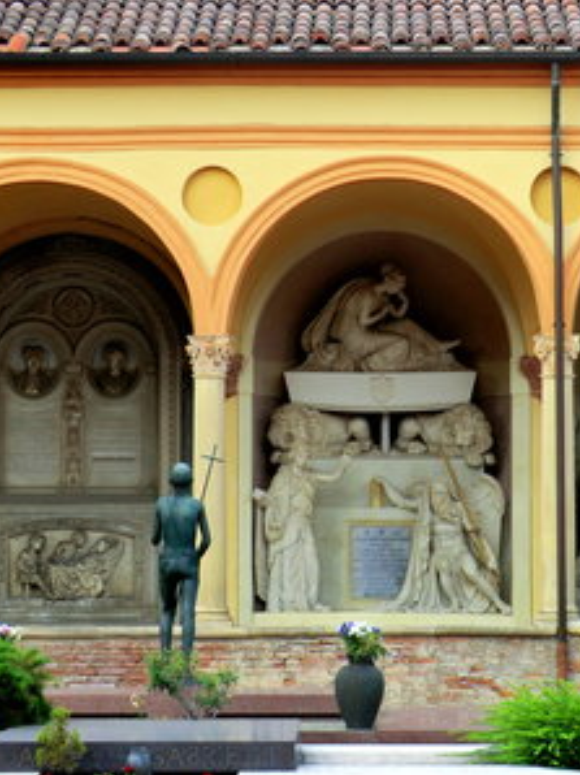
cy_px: 388
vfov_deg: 14.0
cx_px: 406
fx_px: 3155
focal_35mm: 141
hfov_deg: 10.5
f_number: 5
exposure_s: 1/100
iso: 80
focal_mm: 18.8
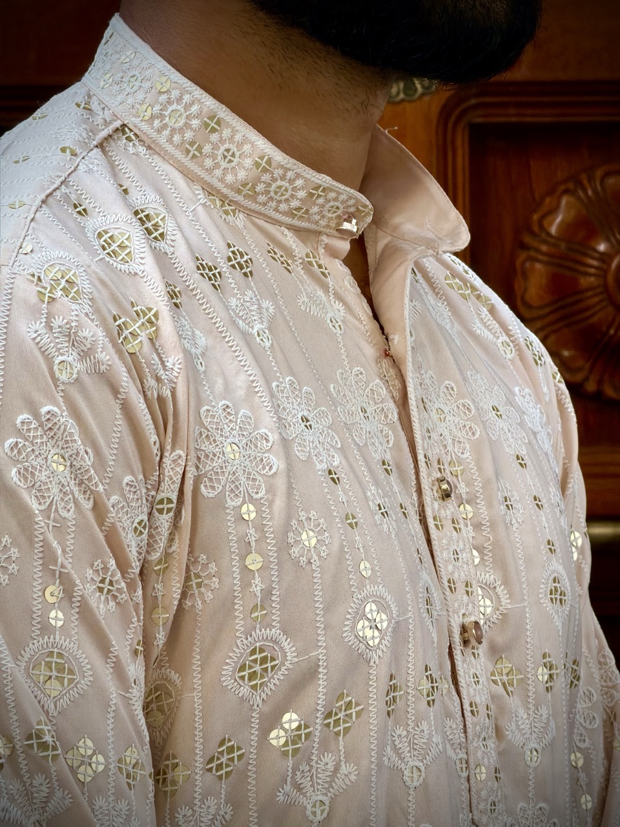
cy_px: 414
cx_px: 310
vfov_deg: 9.9
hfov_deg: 7.4
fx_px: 4776
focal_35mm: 200
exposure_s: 1/121
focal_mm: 16.89
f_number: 2.8
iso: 125
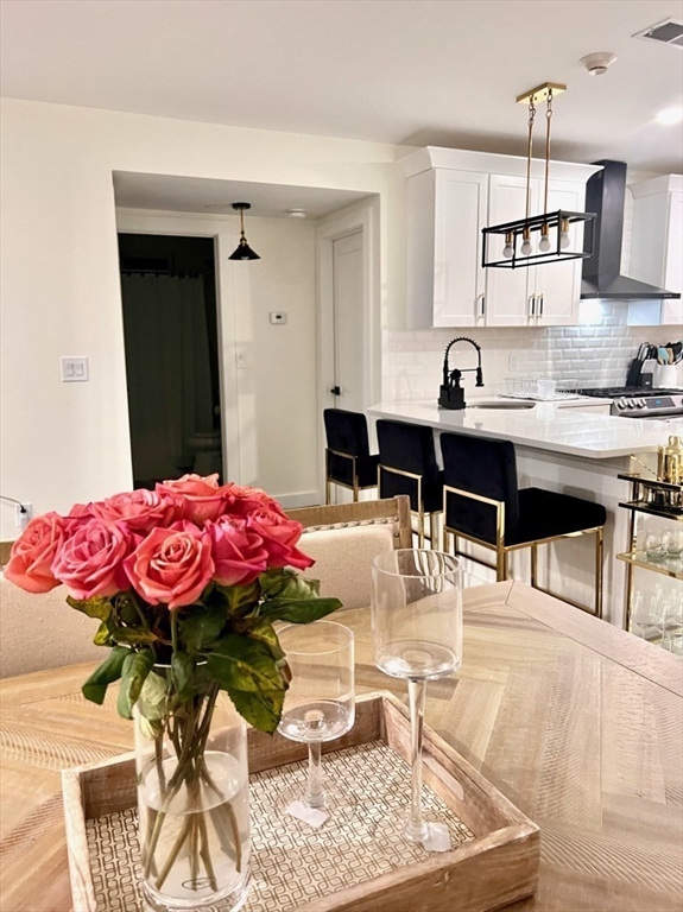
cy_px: 456
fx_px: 685
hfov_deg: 53.0
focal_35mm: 26
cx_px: 342
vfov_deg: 67.3
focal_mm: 5.7
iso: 320
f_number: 1.5
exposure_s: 1/60
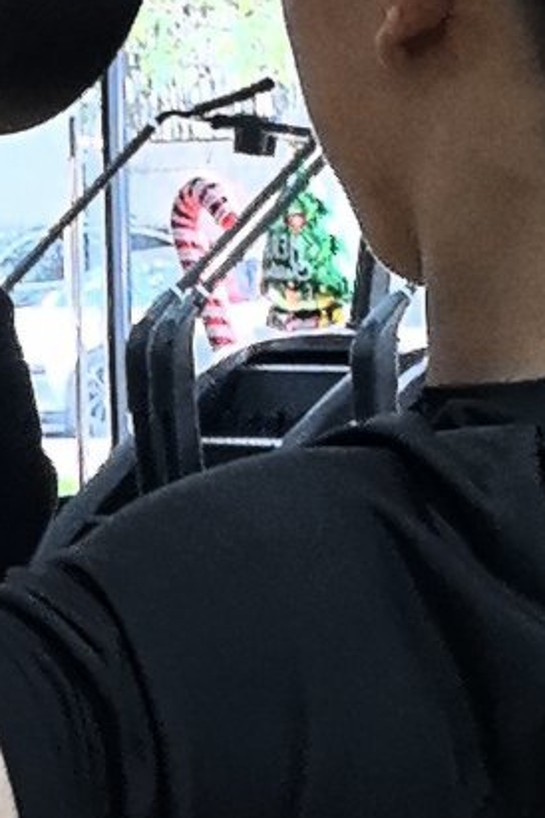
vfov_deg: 9.0
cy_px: 477
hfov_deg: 6.0
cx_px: -70
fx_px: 5177
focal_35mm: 228
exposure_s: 1/100
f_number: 2
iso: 200
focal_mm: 5.75
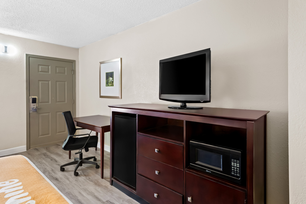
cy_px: 102
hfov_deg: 67.4
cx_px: 153
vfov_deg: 48.0
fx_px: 230
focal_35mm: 27
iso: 250
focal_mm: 27
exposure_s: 1/1.25
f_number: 9
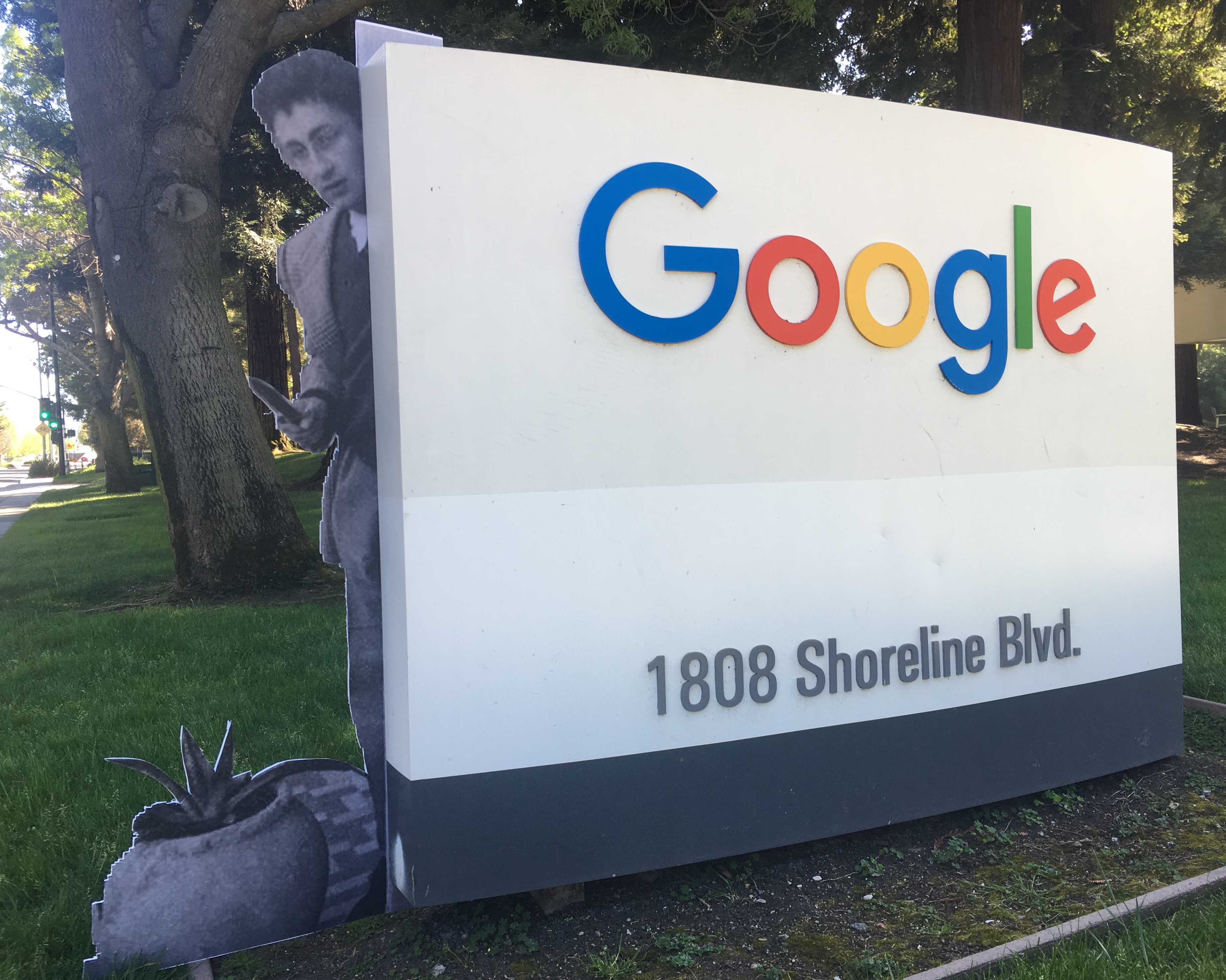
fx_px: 1125
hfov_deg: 57.1
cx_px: 657
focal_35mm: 31
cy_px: 496
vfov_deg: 47.1
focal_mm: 4.15
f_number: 2.2
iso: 25
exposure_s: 1/120
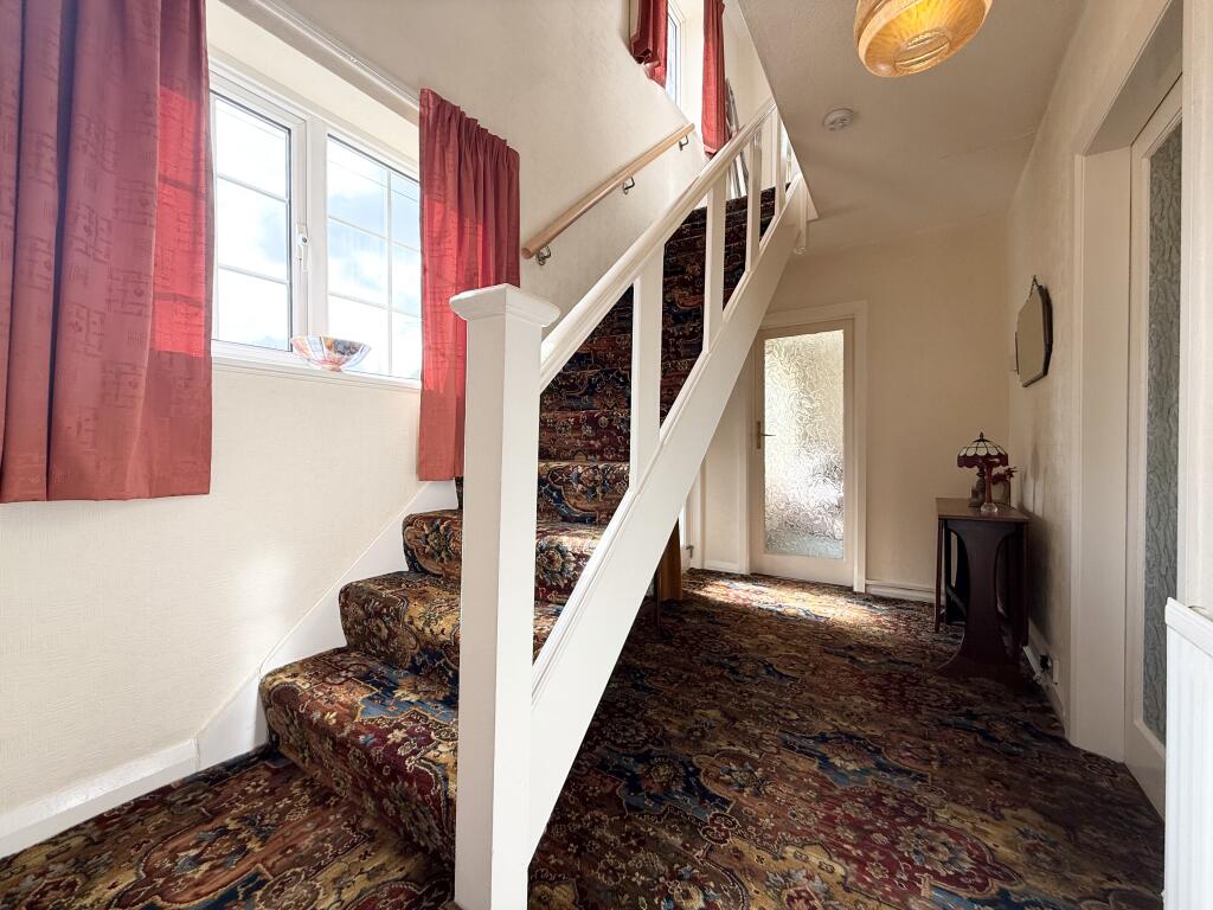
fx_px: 491
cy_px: 455
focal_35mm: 14
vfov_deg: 85.7
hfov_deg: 102.1
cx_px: 606
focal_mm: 2.22
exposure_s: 1/210
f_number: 2.2
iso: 64
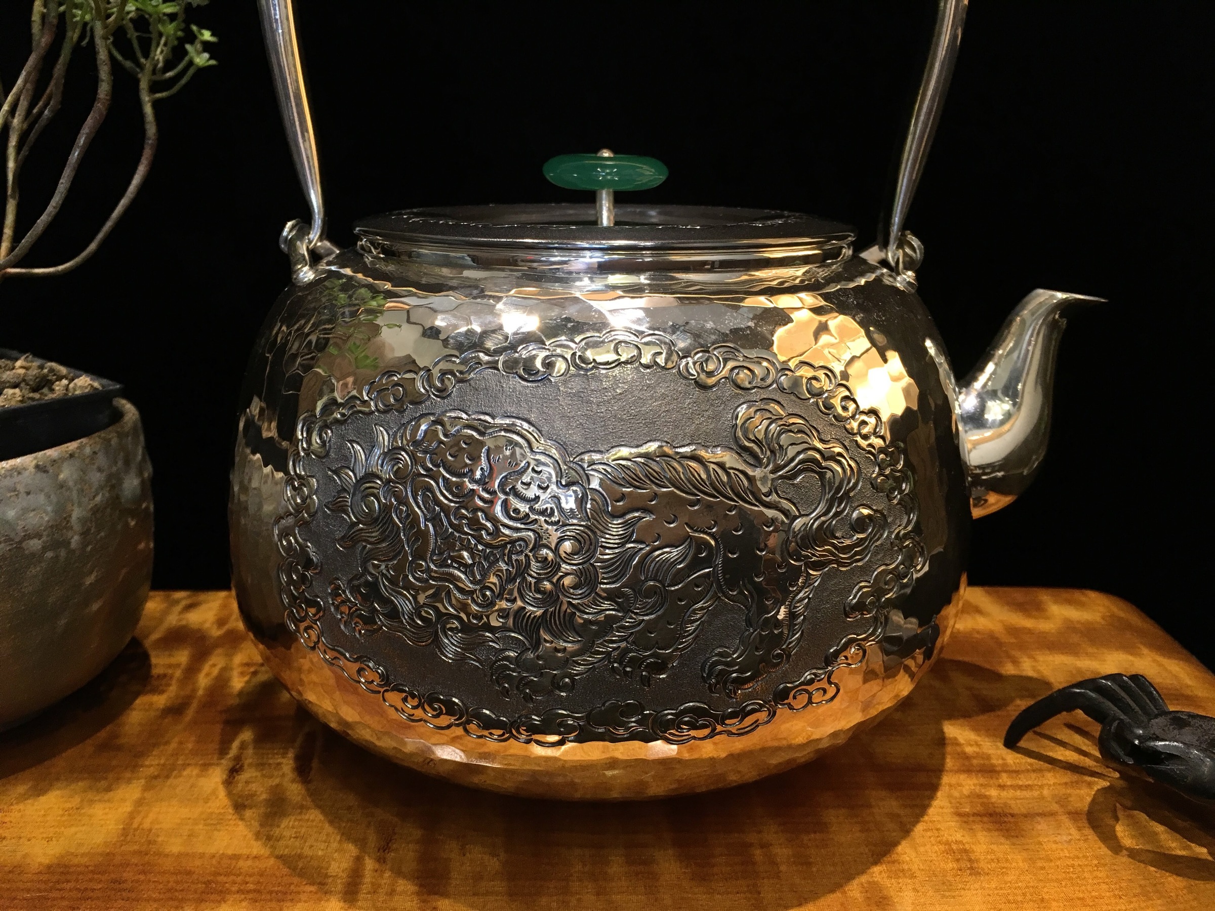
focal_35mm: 29
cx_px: 608
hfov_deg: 61.7
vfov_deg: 48.2
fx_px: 1018
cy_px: 456
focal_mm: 4.15
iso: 80
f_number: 2.2
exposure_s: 1/30
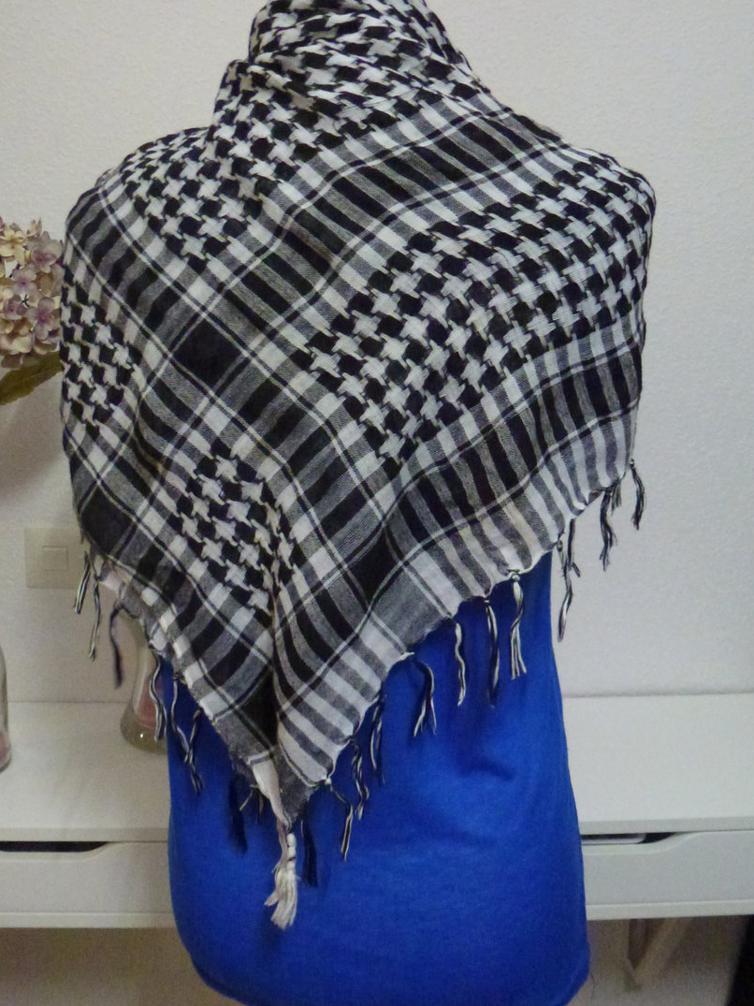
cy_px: 452
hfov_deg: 45.3
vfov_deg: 58.2
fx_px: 900
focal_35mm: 31
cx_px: 326
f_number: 3.3
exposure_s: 1/15
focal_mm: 4.3
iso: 800
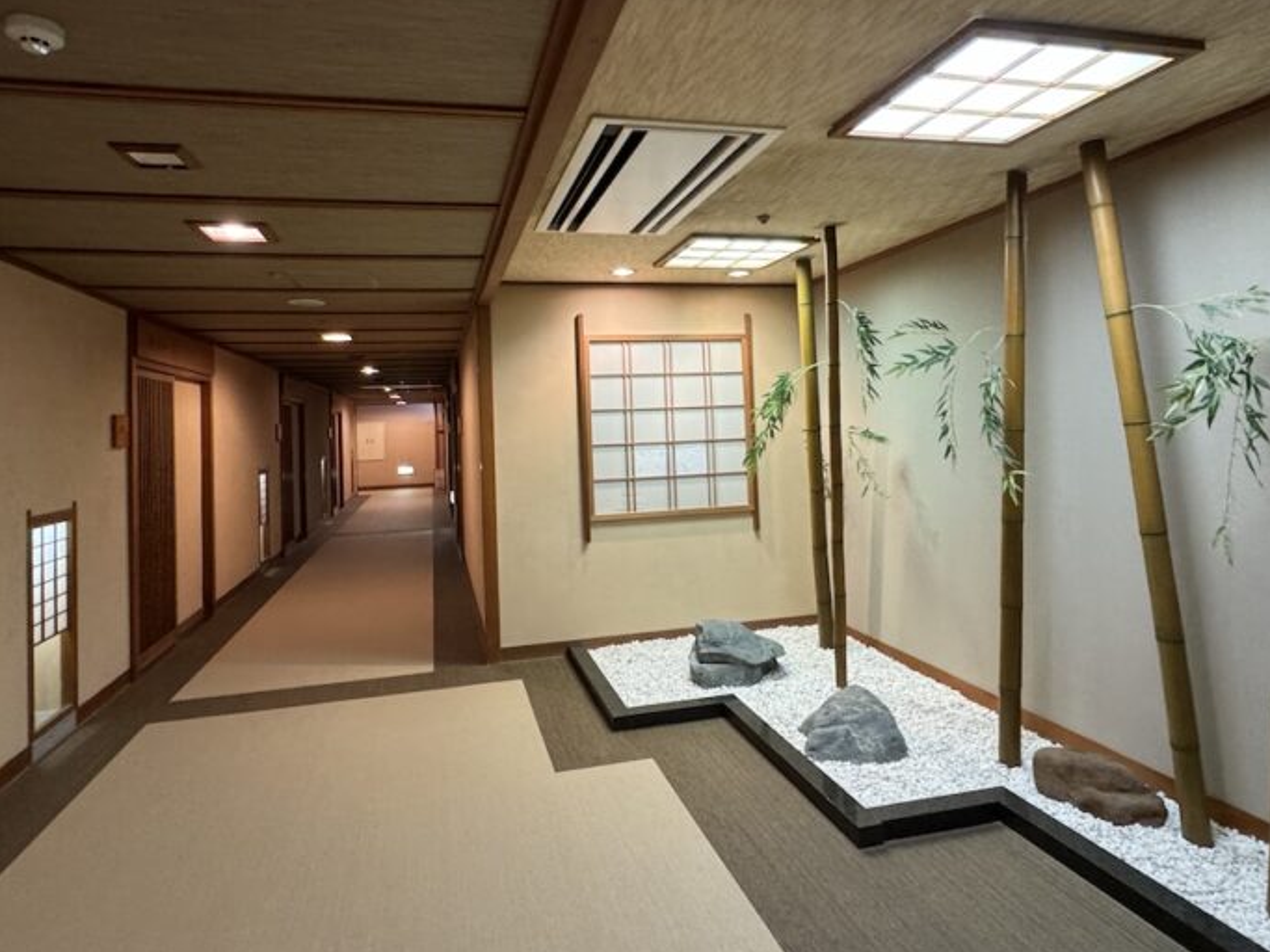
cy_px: 394
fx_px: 770
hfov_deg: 79.0
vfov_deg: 63.0
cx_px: 621
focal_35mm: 21
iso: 500
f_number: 2.2
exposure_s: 1/50
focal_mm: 2.22
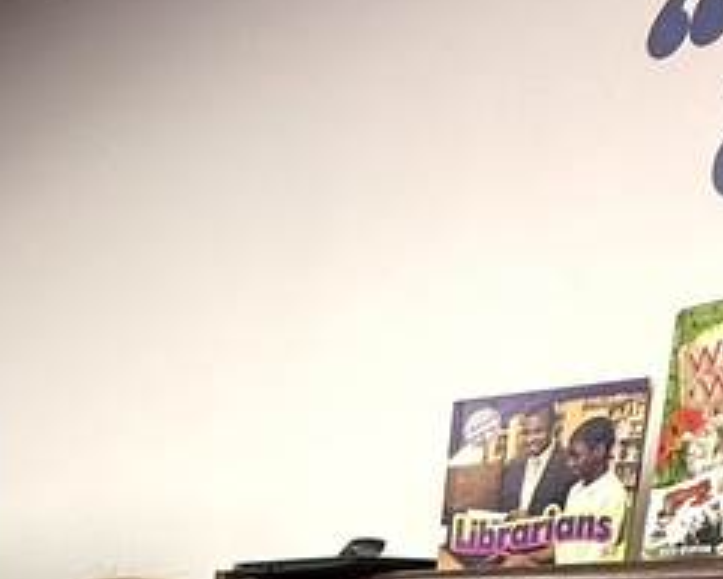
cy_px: 1035
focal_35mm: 58
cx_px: -27
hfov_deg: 29.9
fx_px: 1242
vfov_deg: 19.6
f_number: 2.2
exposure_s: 1/102
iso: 320
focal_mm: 2.22
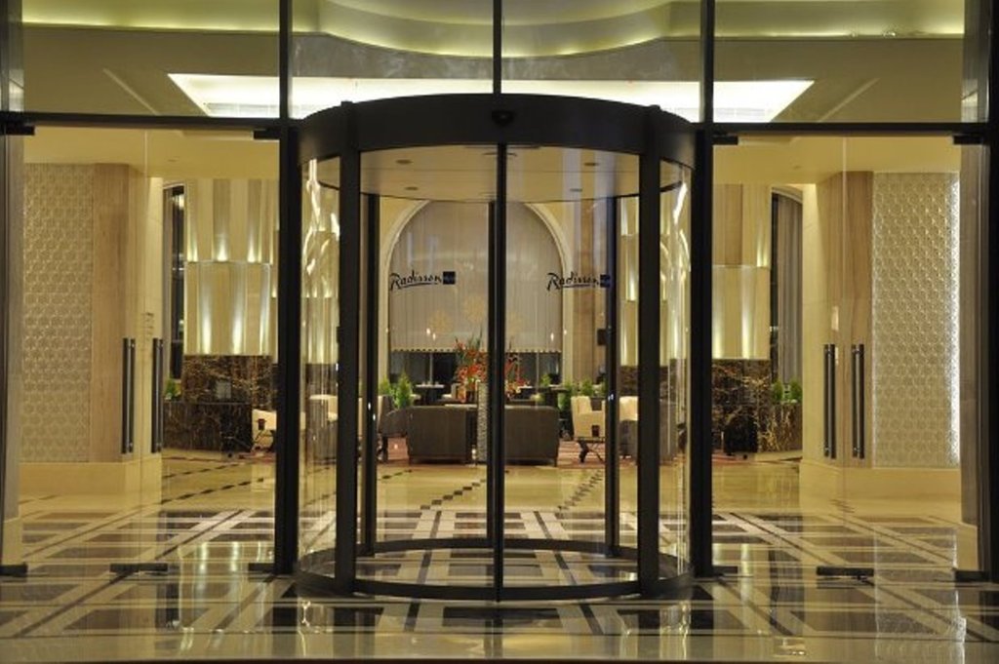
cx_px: 500
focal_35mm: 51
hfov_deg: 38.9
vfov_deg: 26.4
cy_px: 332
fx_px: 1414
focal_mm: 34
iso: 400
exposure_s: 1/10
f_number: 4.2
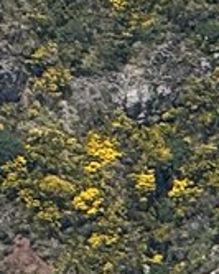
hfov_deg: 1.4
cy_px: -454
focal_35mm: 1127
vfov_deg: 1.7
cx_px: 794
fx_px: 9123
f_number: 2.8
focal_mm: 15.66
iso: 50
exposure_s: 1/2283
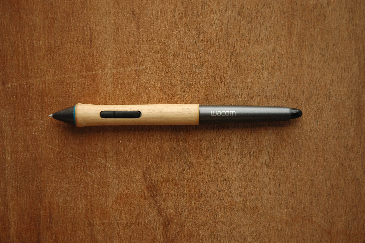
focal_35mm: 93
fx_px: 942
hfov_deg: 21.9
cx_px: 182
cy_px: 122
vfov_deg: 14.7
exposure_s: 1/100
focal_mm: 62
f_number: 5
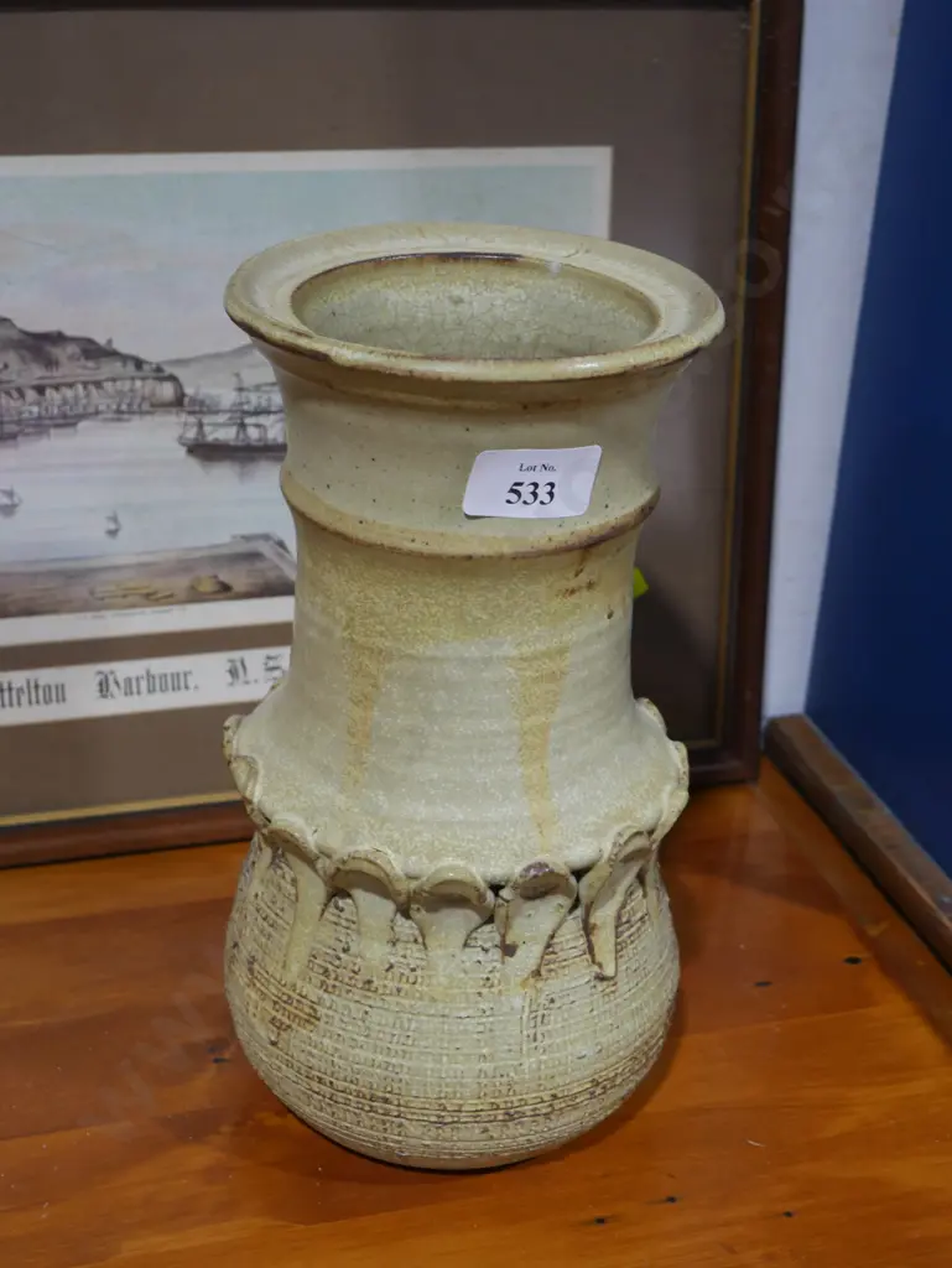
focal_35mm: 52
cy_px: 634
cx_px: 476
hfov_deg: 28.1
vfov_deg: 36.8
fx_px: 1905
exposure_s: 1/60
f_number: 5.3
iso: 640
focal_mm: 26
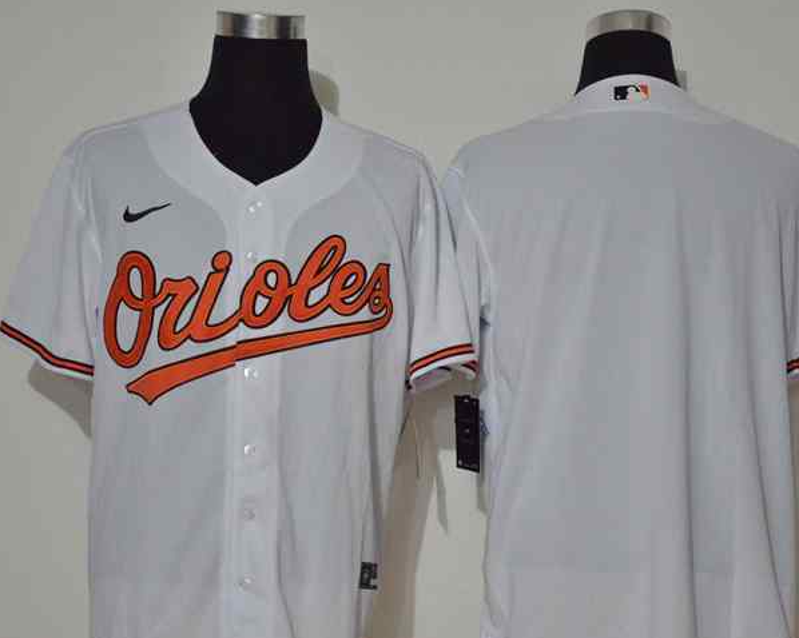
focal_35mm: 94
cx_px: 437
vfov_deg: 16.4
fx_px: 2222
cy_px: 350
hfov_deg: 20.4
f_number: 4.8
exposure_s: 1/50
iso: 4000
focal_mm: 50
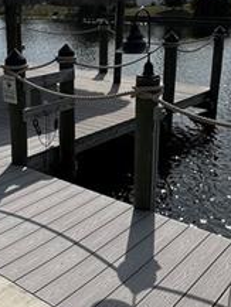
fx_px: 409
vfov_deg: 40.9
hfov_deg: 31.2
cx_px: 72
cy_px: 116
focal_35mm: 46
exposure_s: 1/2950
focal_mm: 1.57
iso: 32
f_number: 1.8
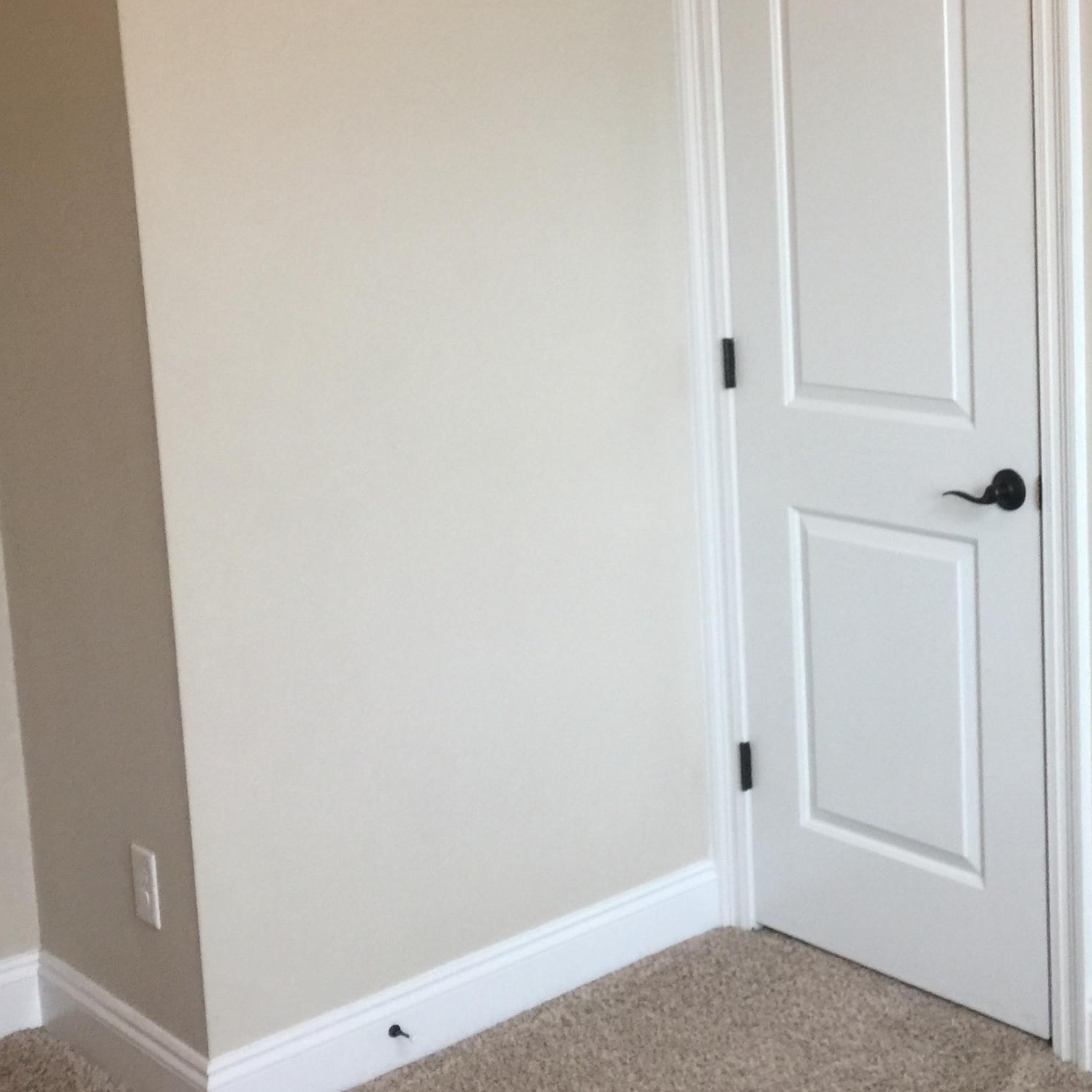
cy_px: 424
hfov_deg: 31.9
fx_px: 1820
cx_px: 967
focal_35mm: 51
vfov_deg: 33.3
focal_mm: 4.15
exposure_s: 1/30
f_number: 2.2
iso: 40
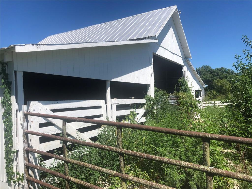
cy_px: 94
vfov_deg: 49.7
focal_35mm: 28
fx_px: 204
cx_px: 126
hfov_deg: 63.4
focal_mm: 3.99
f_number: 1.8
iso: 25
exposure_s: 1/2667
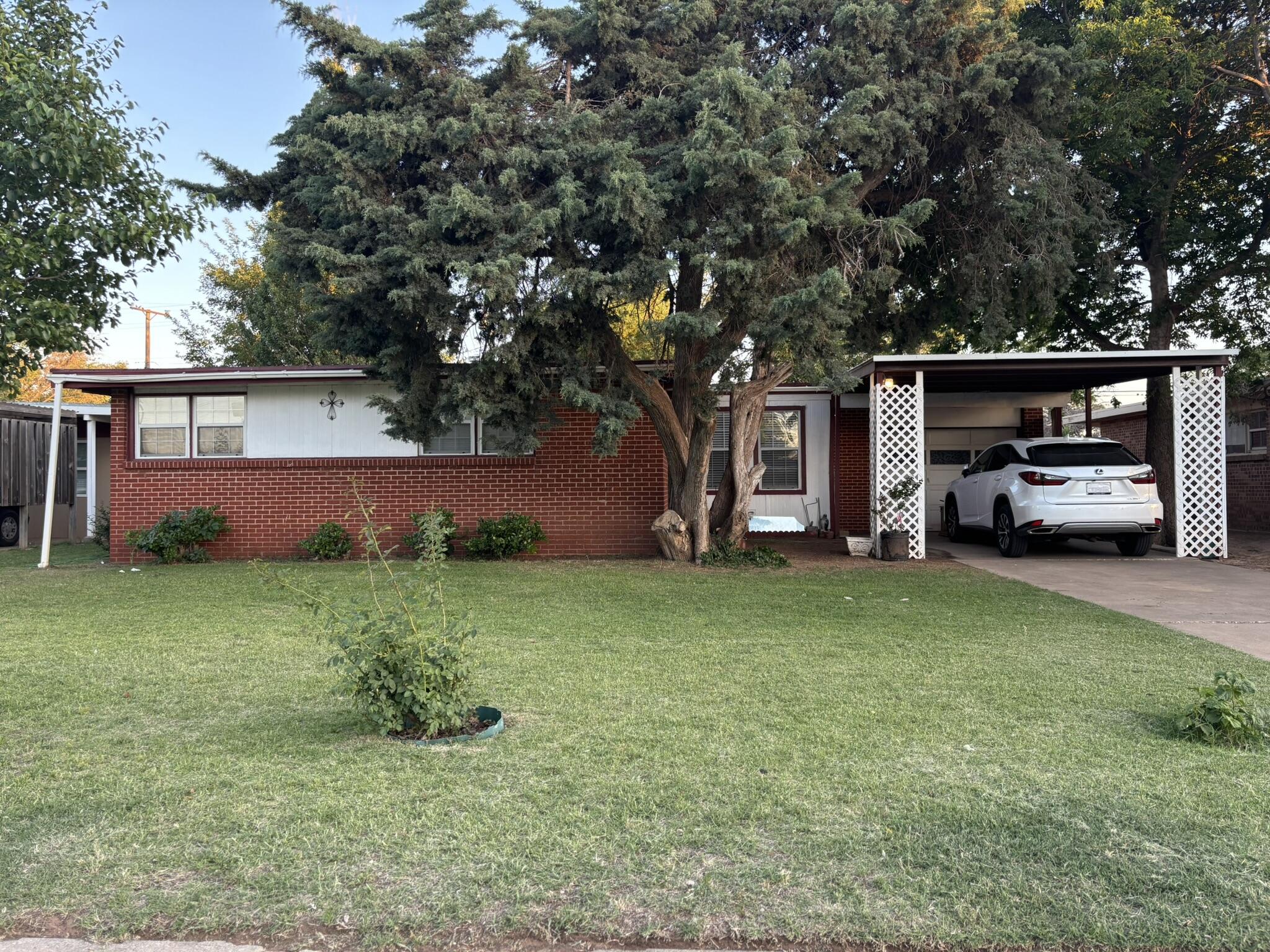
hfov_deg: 67.3
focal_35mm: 26
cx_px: 635
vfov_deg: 53.1
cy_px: 476
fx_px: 954
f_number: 1.6
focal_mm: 5.96
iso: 80
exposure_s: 1/121
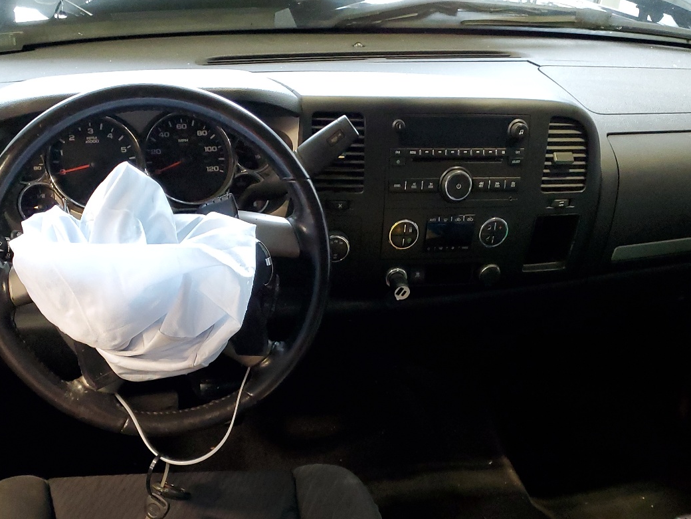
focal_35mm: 40
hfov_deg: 46.7
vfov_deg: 35.1
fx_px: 798
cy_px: 396
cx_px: 314
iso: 294
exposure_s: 1/60.2
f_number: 1.5
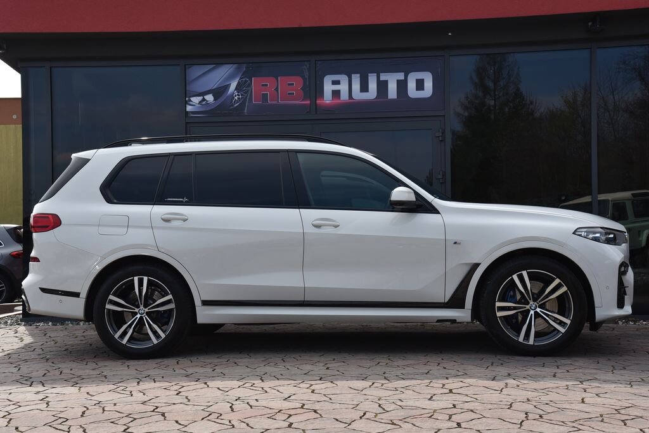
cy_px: 216
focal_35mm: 48
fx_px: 866
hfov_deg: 41.1
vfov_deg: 28.1
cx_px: 324
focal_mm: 48
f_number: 10
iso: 500
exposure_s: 1/400
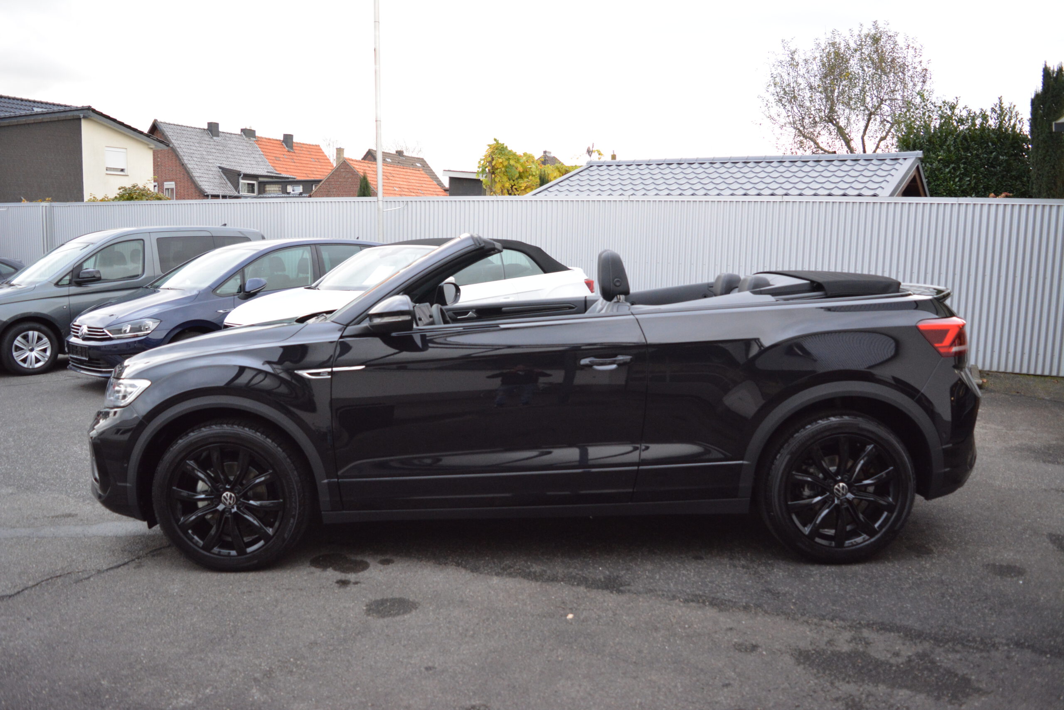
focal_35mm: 27
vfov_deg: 47.9
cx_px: 532
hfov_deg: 67.4
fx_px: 798
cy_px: 355
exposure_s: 1/320
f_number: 3.5
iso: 1600
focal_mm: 18
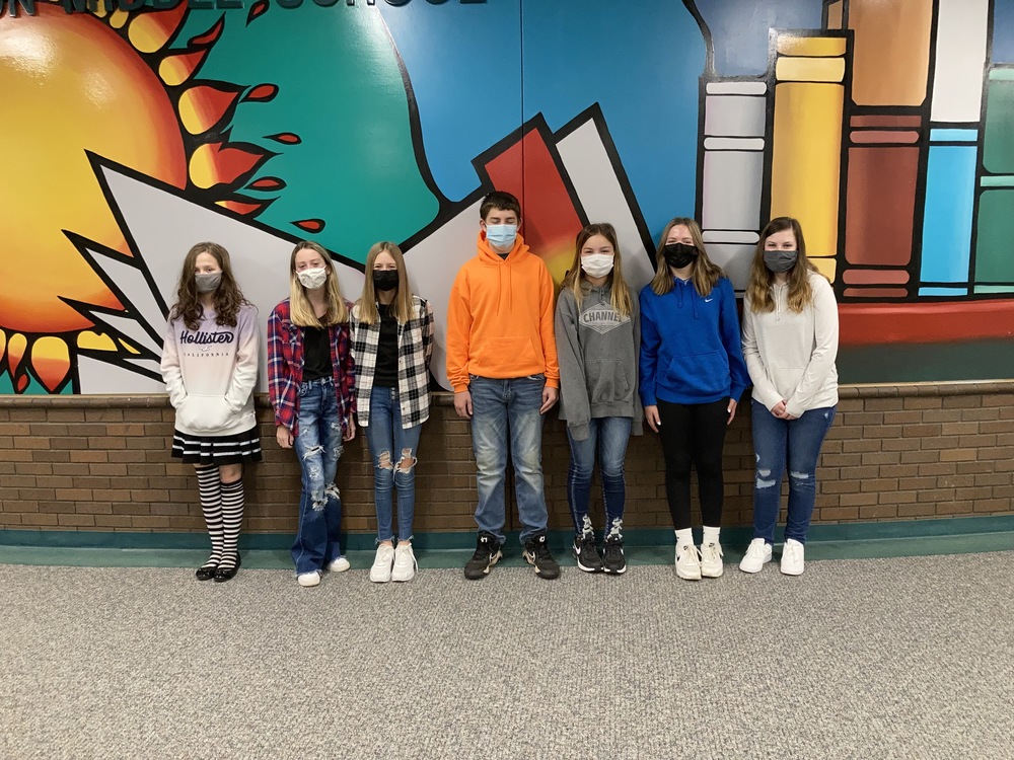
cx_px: 507
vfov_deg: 49.7
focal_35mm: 28
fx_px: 820
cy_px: 380
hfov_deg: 63.4
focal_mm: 3.99
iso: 160
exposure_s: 1/60
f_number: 1.8
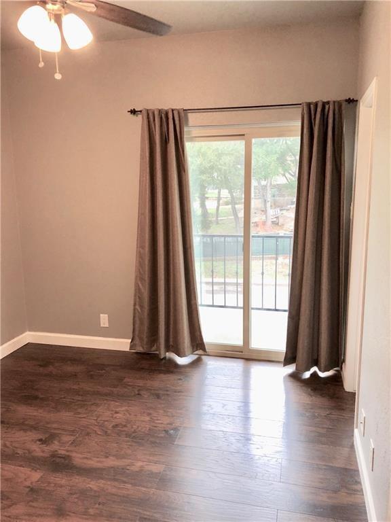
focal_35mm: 28
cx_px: 196
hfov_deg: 49.7
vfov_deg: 63.4
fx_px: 422
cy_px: 261
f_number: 1.8
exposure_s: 1/30
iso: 40
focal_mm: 4
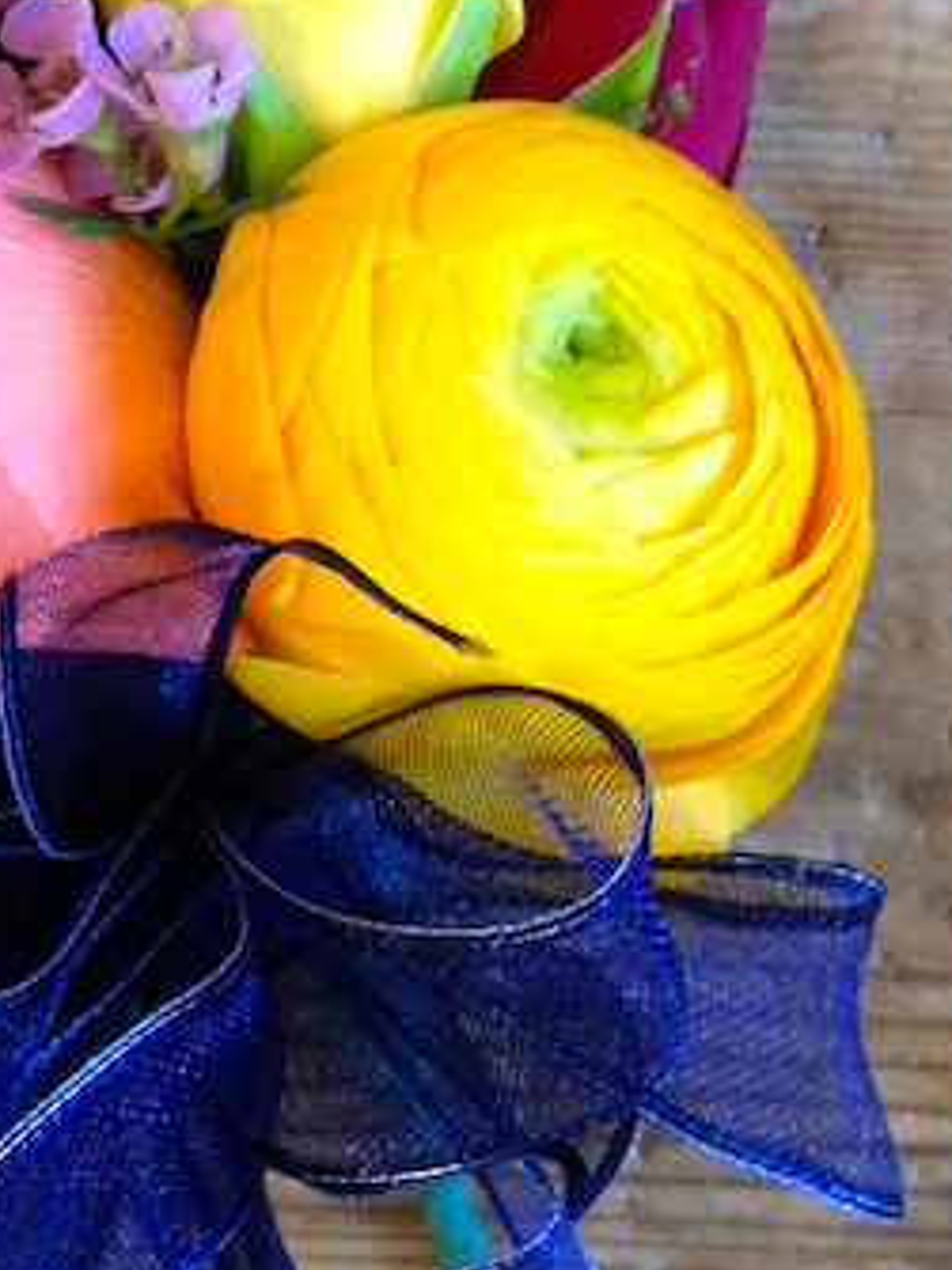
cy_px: 133
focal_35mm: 101
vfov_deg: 19.1
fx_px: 3706
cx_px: 38
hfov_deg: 14.4
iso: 160
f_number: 2.4
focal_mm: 4.12
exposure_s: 1/20
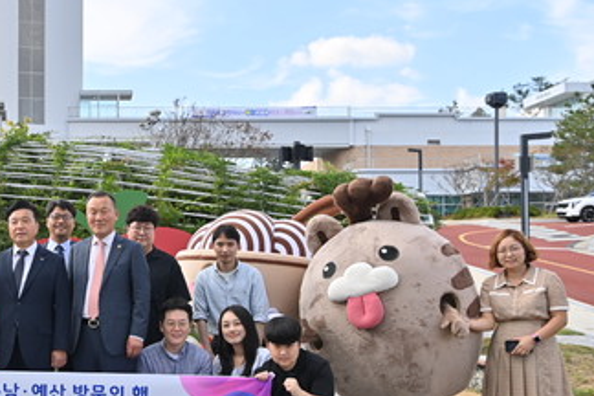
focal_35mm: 63
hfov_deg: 30.5
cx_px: 59
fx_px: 1039
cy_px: 246
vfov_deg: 21.5
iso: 100
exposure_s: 1/320
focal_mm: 34
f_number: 5.6
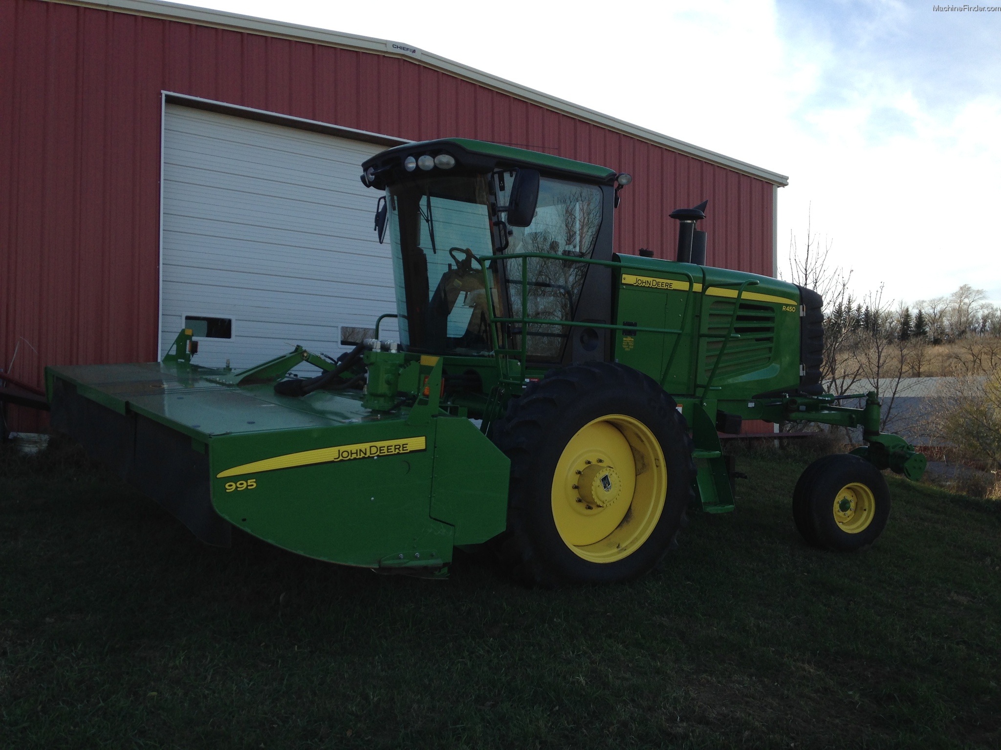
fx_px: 954
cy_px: 375
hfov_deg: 55.4
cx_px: 500
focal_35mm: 33
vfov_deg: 42.9
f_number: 2.4
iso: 50
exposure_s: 1/678
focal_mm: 4.12
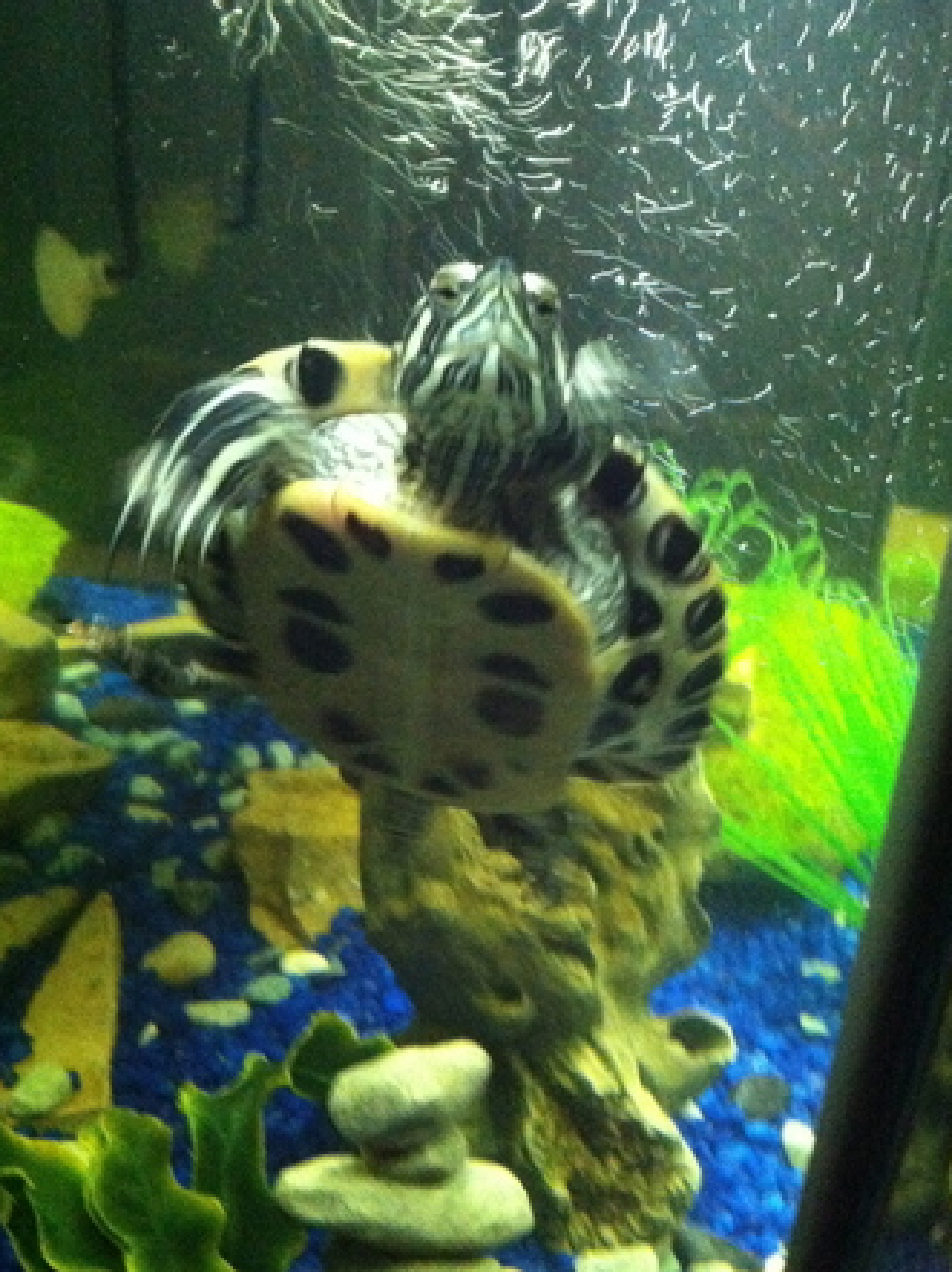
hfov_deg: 37.7
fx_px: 1395
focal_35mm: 38
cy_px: 610
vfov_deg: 49.0
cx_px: 479
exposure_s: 1/15
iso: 1000
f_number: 2.8
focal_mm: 3.85
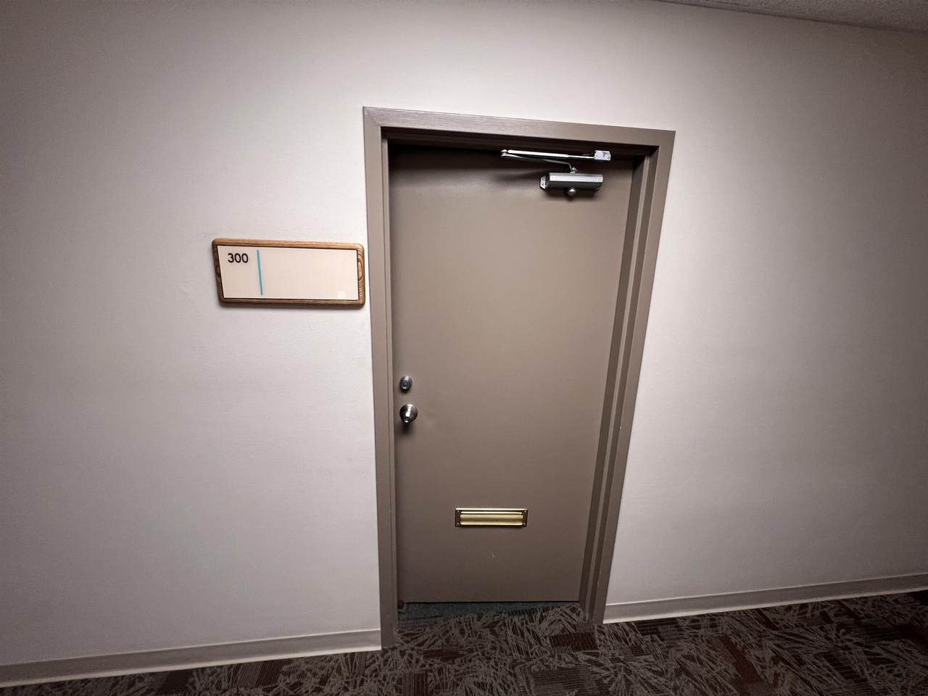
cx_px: 464
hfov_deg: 106.2
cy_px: 348
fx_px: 349
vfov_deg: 89.9
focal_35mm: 13
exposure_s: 1/60
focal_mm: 1.57
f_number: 1.8
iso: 125
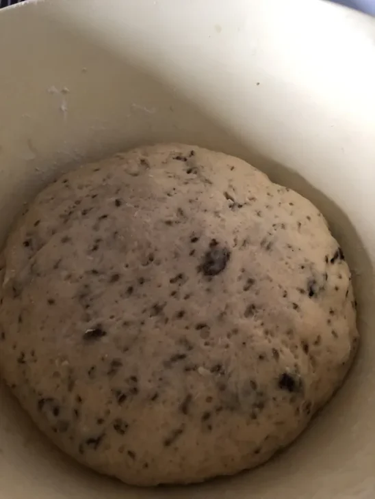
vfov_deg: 63.4
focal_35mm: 28
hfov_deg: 49.8
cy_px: 250
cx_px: 188
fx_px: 404
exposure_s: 1/15
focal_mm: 4
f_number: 1.8
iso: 100
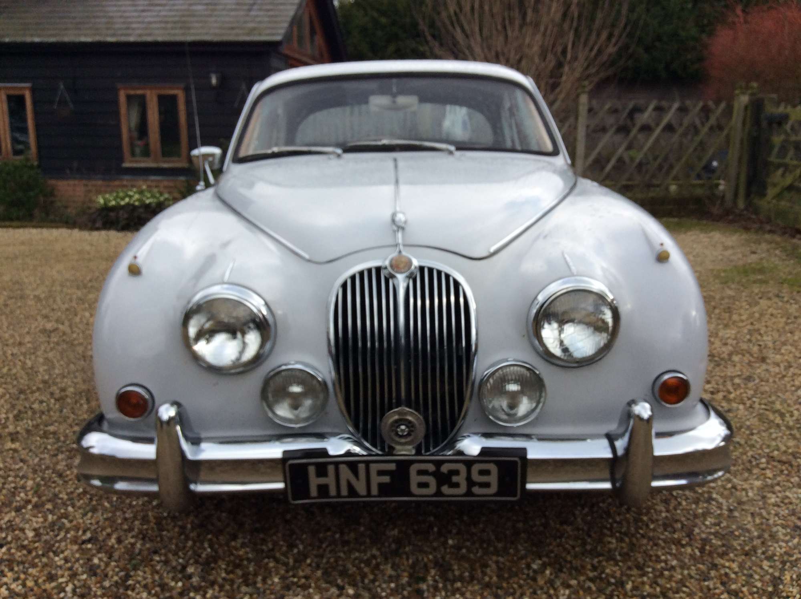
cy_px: 300
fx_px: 739
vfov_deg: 44.1
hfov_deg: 56.9
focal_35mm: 32
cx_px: 400
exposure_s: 1/665
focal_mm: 3.3
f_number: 2.4
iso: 32
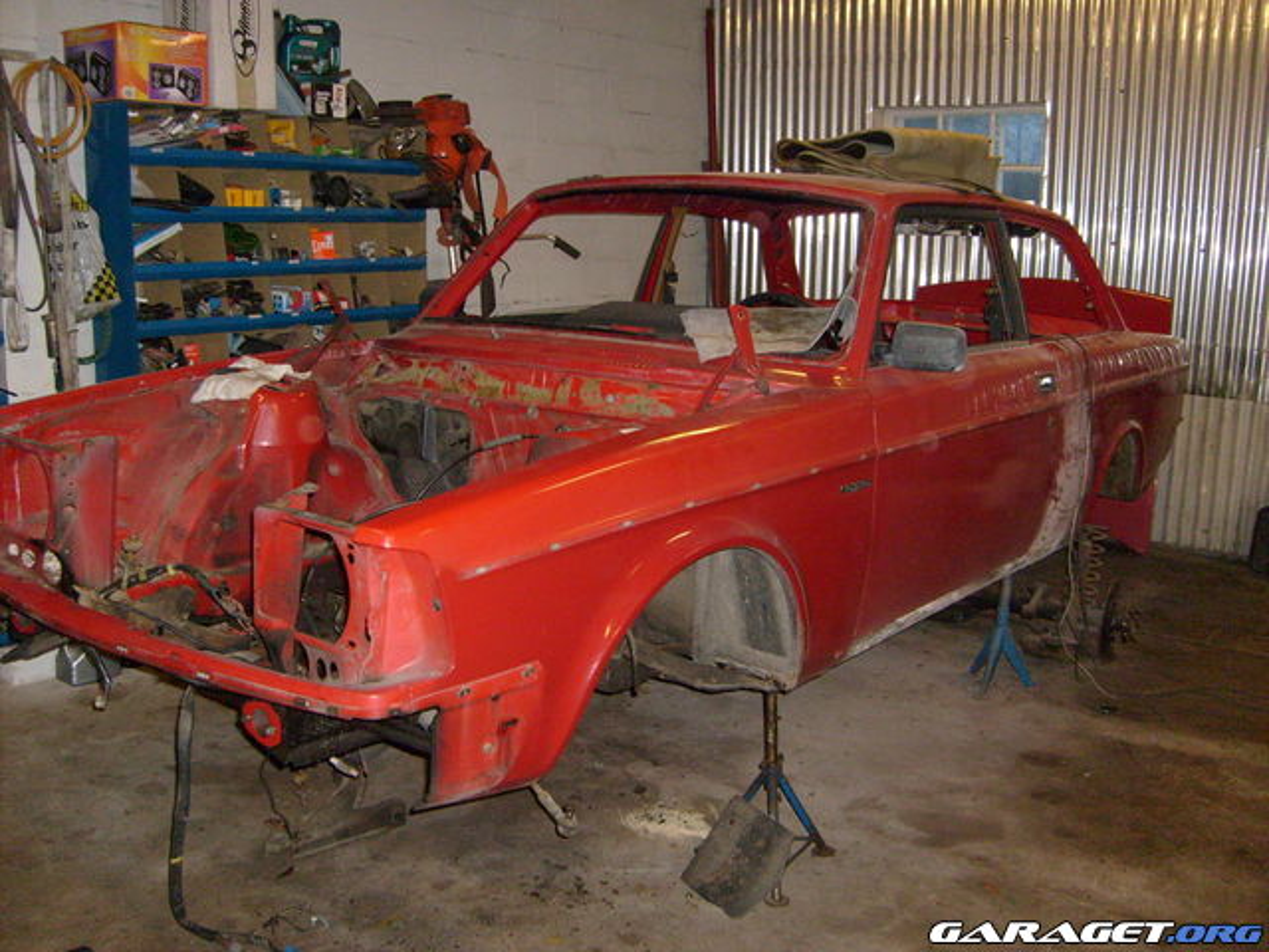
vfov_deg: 40.7
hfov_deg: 52.6
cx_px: 634
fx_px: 1283
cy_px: 476
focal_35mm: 35
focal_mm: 5.8
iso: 200
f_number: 2.8
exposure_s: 1/45
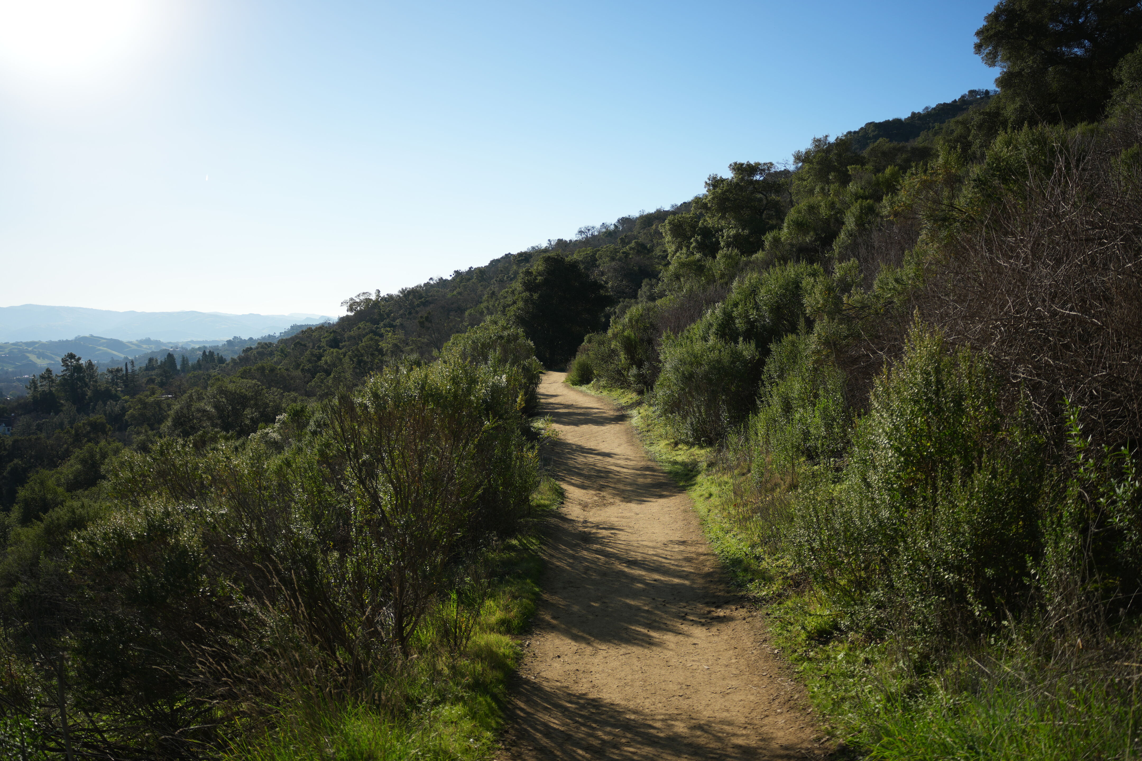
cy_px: 380
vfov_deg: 46.4
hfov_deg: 65.5
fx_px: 888
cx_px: 571
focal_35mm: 28
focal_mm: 28
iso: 125
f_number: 4
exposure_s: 1/1000
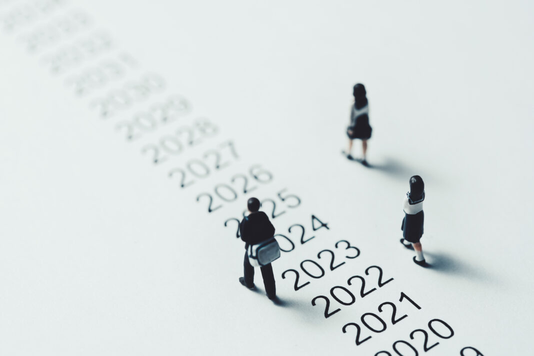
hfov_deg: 20.4
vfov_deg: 13.7
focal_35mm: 100
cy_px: 178
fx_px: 1483
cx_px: 267
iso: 640
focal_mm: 100
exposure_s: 1/125
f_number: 5.6
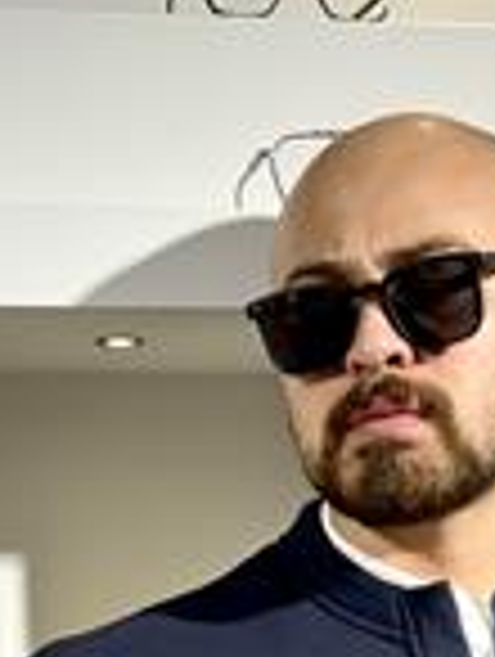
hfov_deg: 9.7
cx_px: 486
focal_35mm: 153
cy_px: 1026
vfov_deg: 12.2
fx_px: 2909
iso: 50
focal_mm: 6.76
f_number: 1.78
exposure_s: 1/100
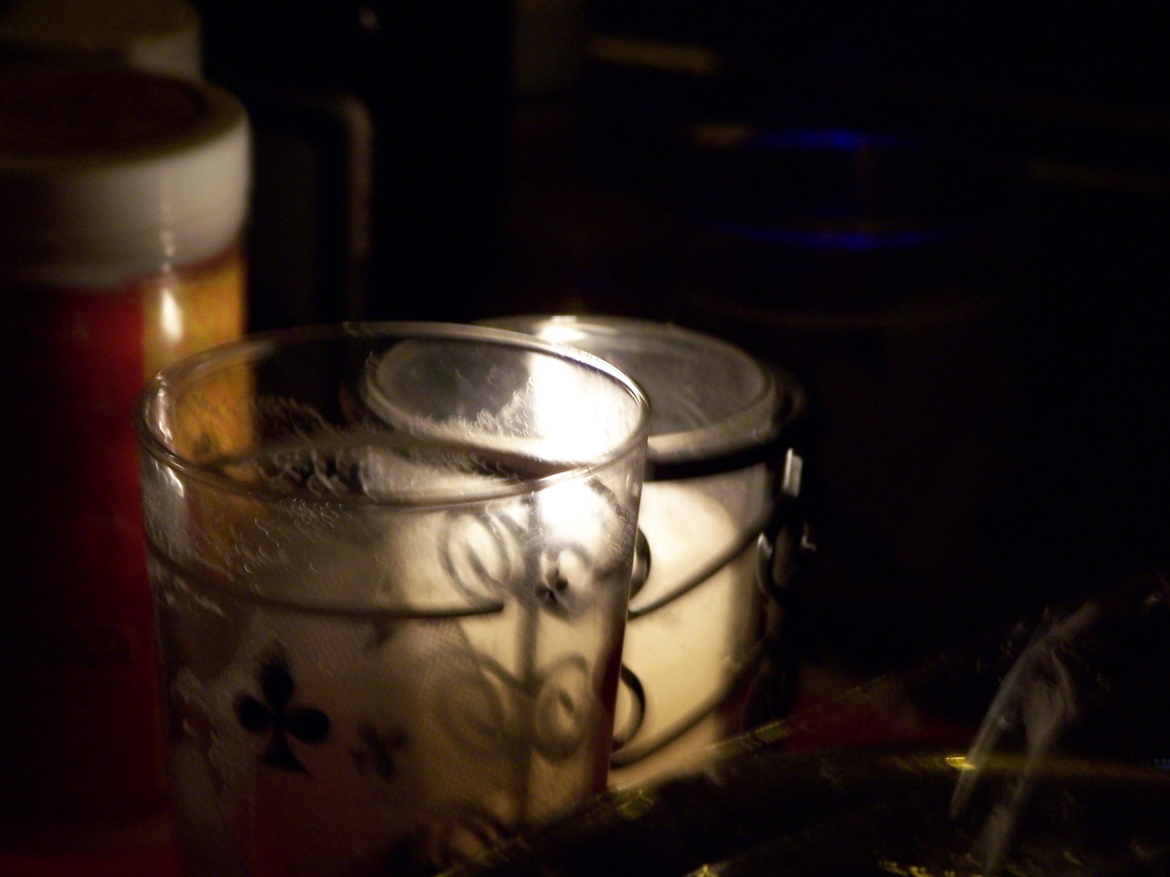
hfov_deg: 10.5
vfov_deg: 7.9
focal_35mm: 189
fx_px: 6388
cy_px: 438
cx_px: 585
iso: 140
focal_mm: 31.3
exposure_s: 1/10
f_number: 3.2
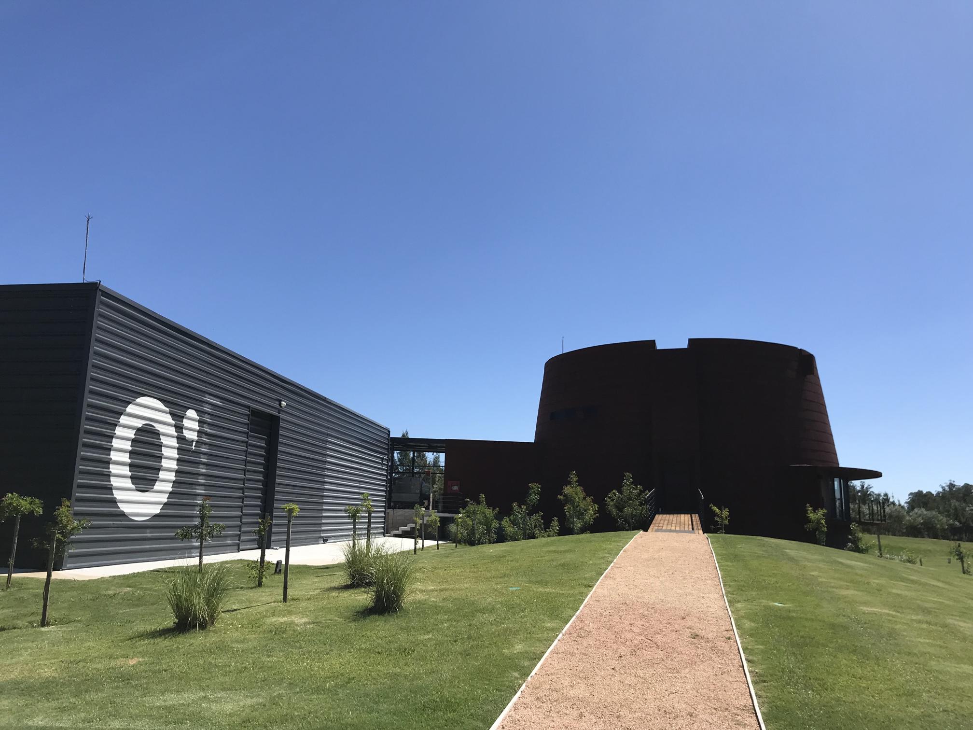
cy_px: 365
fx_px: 787
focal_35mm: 28
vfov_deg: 49.7
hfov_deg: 63.4
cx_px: 486
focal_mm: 3.99
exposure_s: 1/2994
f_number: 1.8
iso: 20
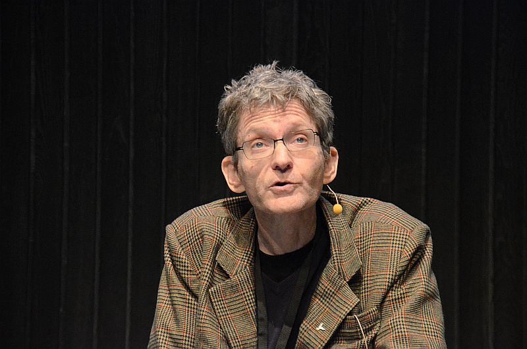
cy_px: 174
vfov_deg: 10.1
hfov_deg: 15.2
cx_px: 264
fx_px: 1972
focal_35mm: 135
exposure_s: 1/60
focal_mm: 90
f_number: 5.6
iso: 4000
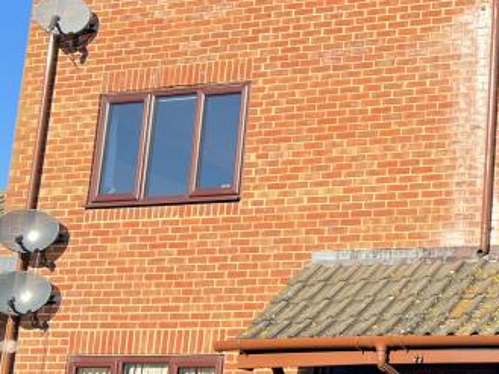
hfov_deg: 22.7
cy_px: 203
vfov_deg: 18.2
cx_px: 555
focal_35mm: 81
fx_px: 1168
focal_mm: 5.7
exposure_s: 1/1266
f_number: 1.5
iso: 50
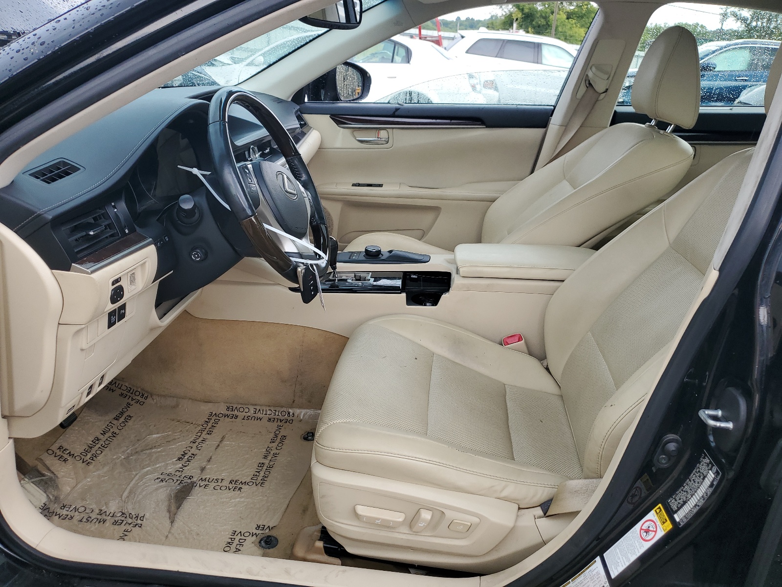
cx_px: 391
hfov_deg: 67.3
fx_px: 587
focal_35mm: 26
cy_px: 294
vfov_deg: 53.1
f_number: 1.5
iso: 50
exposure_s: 1/204
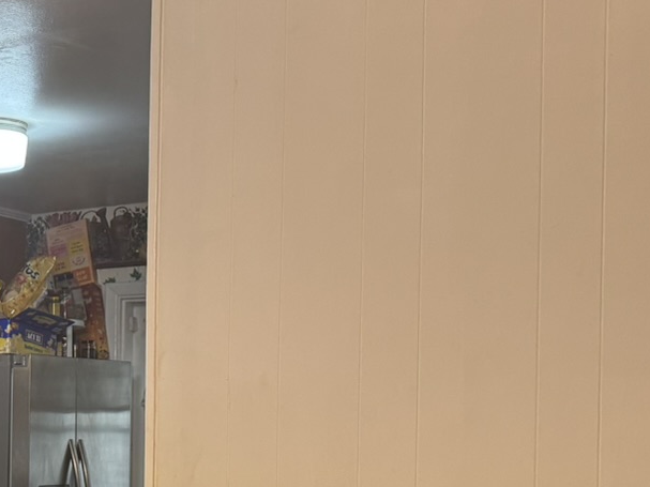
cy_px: 471
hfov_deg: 22.0
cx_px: -161
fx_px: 1521
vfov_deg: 17.8
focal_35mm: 81
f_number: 1.78
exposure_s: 1/120
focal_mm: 6.76
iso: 200
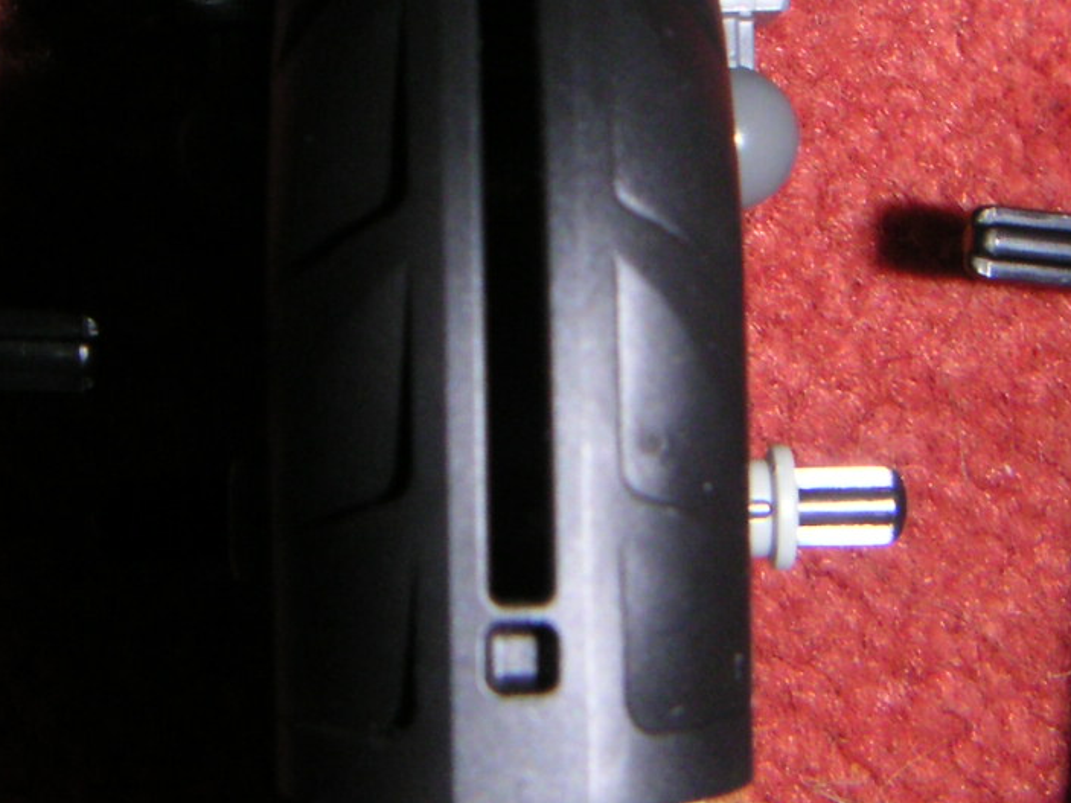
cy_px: 500
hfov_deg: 27.4
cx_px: 474
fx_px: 2196
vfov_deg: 20.7
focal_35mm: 71
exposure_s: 1/45
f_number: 6.7
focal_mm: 5.1
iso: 200
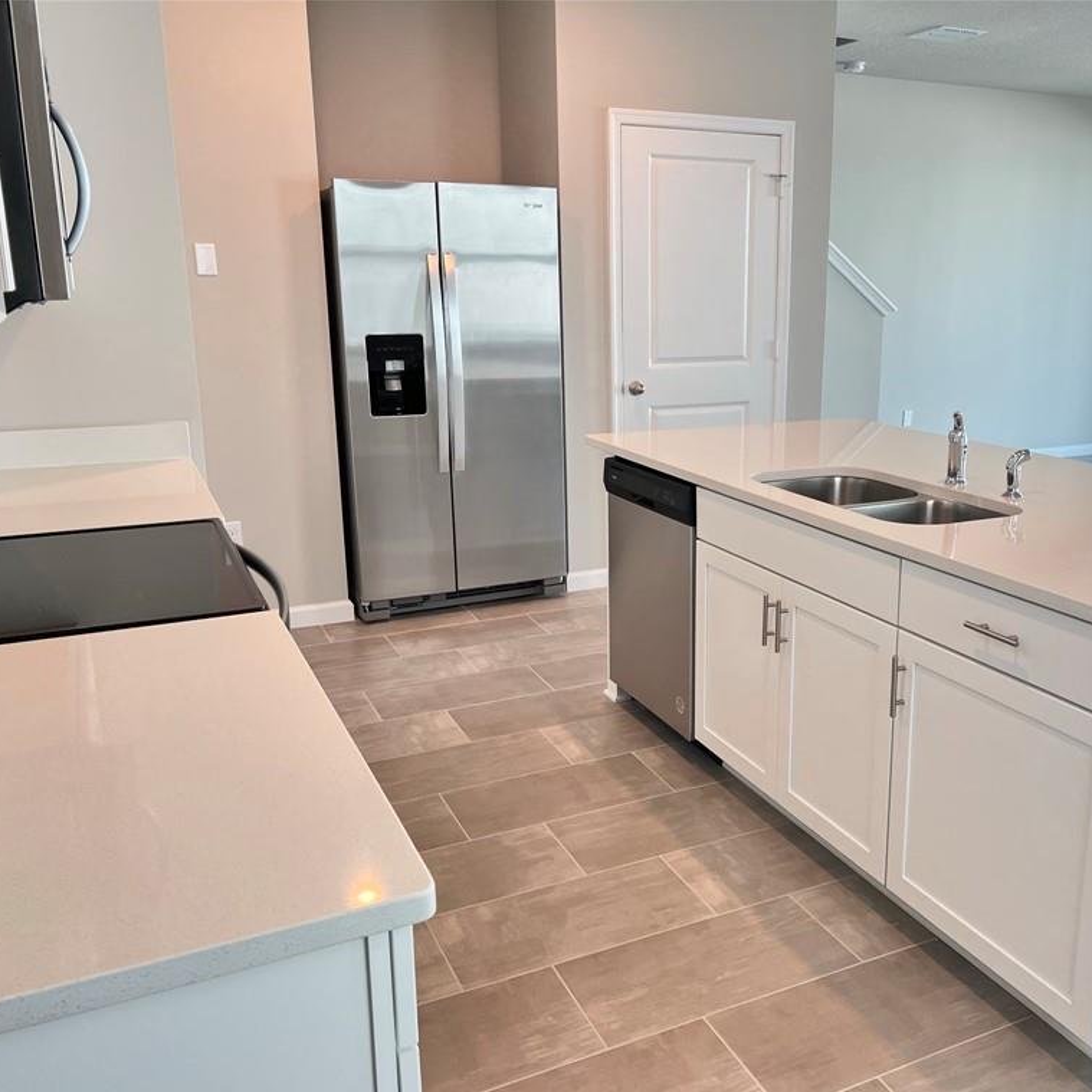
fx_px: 1106
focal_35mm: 31
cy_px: 551
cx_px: 681
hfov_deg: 52.0
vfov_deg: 52.5
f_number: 1.5
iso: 100
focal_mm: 5.7
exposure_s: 1/120
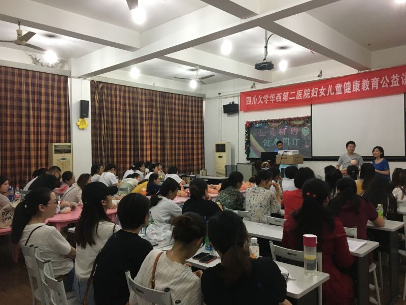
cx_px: 203
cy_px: 152
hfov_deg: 61.7
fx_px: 340
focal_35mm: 29
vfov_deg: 48.2
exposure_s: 1/33
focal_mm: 4.15
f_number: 2.2
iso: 200
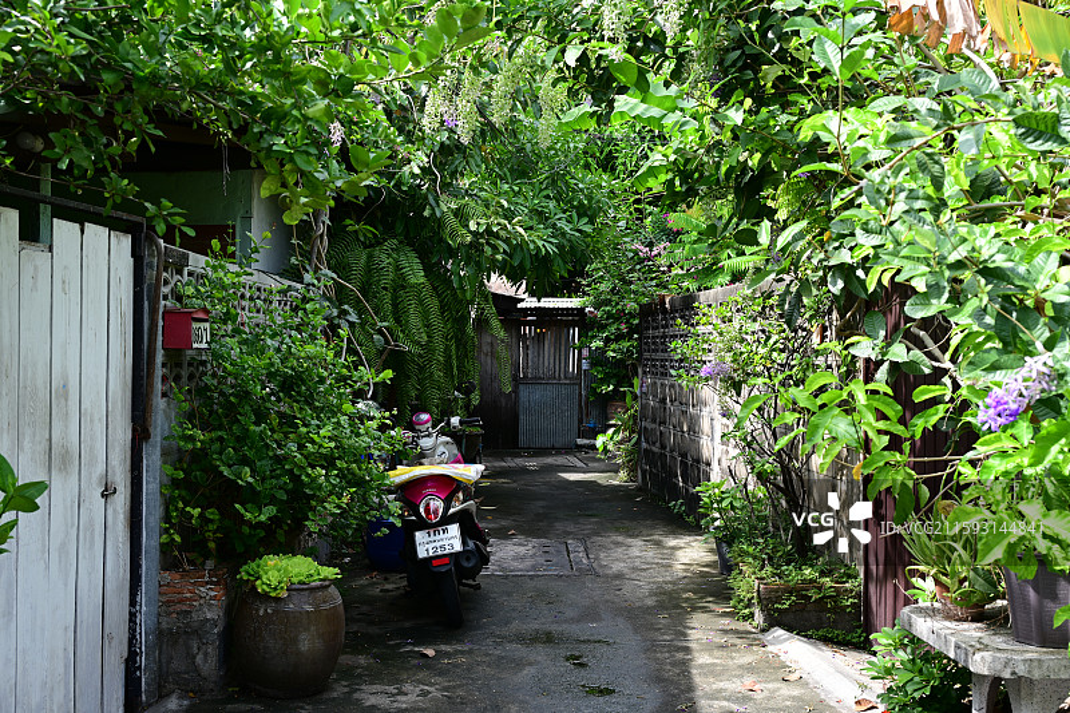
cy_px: 356
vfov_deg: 33.4
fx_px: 1189
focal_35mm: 40
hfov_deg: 48.5
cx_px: 535
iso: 100
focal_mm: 40
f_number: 8
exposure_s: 1/40
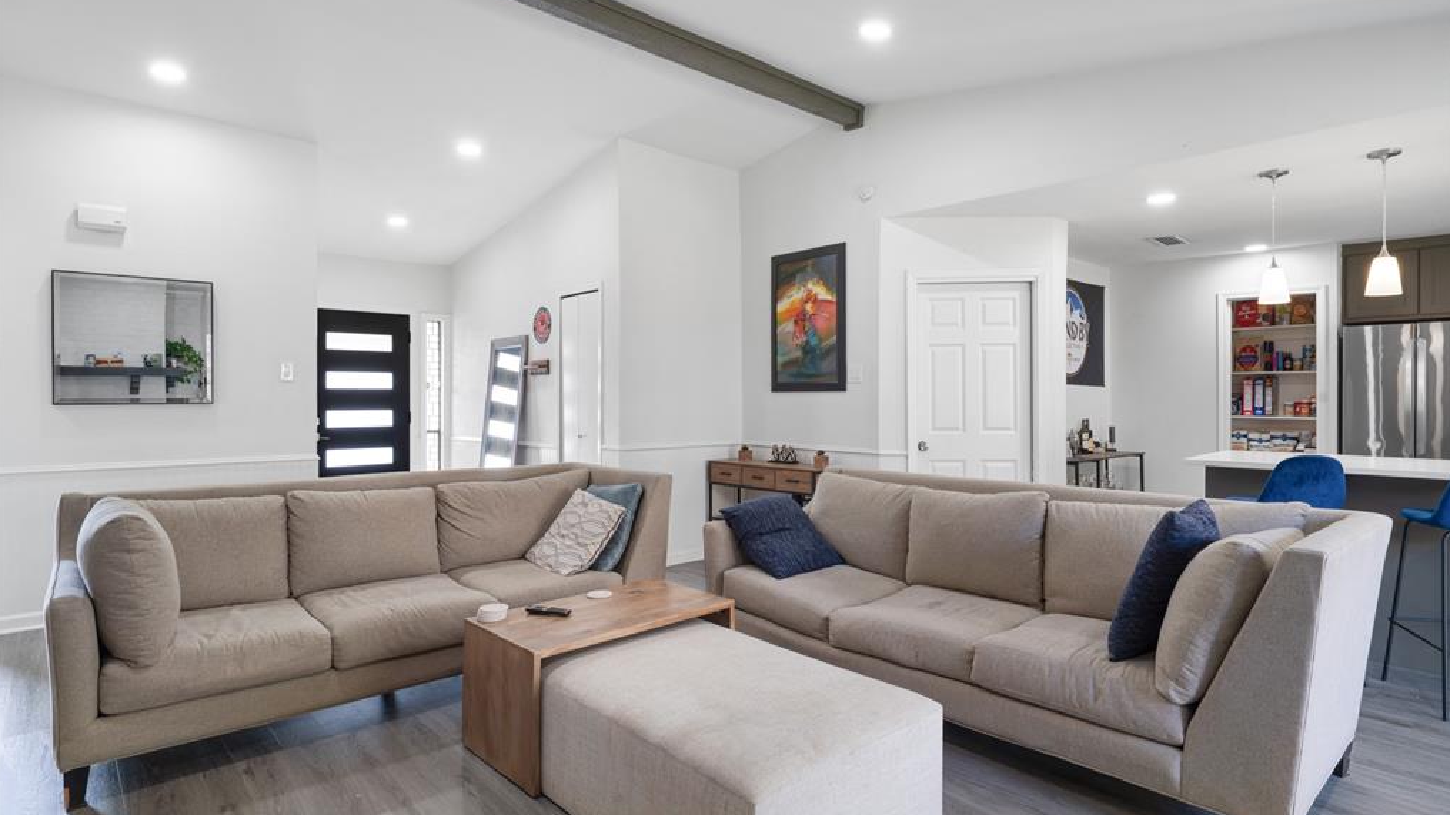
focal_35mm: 19
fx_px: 730
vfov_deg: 58.3
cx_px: 724
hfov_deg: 89.6
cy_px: 400
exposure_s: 1/3.33
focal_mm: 18
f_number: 11
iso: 100
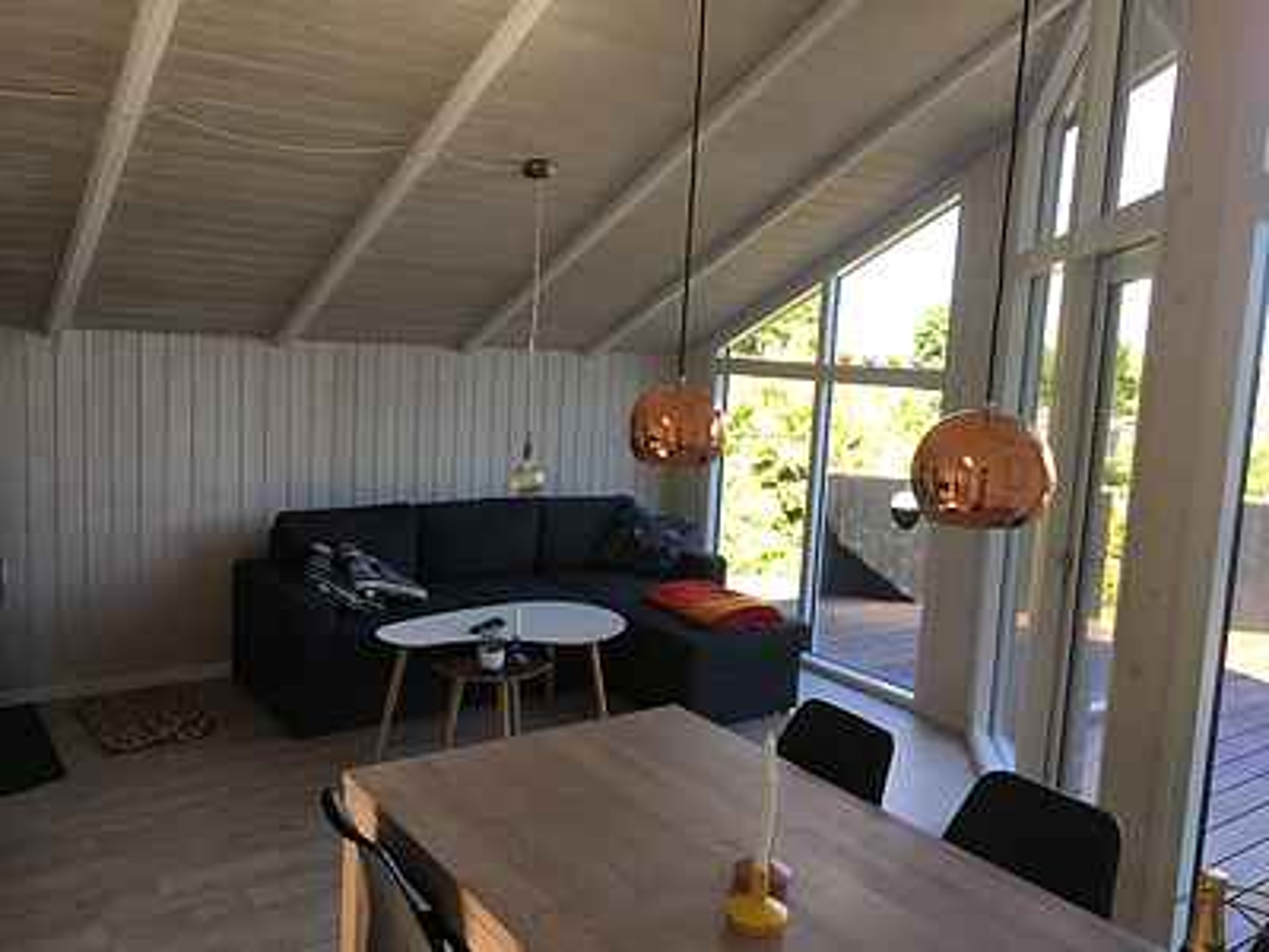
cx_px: 634
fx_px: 1063
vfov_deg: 48.2
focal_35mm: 29
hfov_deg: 61.7
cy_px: 476
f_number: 2.2
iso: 25
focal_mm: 4.15
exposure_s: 1/100
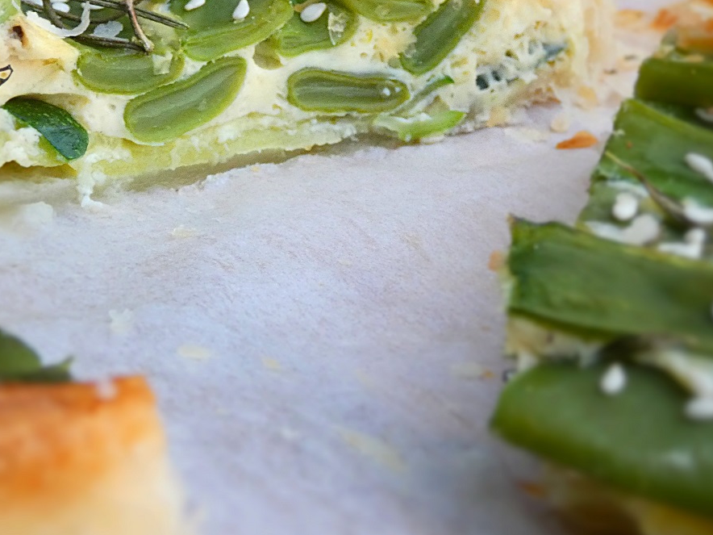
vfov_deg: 11.5
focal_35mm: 129
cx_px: 240
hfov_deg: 15.3
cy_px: 142
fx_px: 2657
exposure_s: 1/80
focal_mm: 13.7
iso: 500
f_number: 4.4
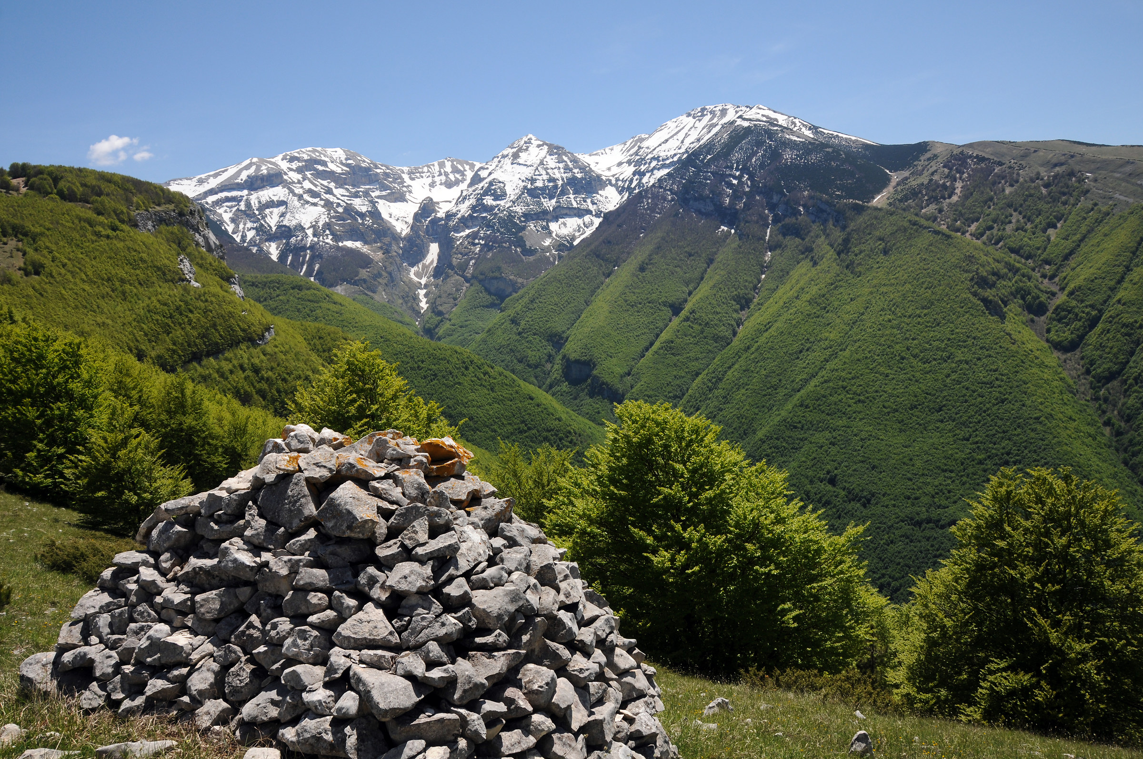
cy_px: 380
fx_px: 856
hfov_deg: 67.4
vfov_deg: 47.8
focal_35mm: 27
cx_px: 572
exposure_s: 1/400
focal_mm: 18
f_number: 10
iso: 200
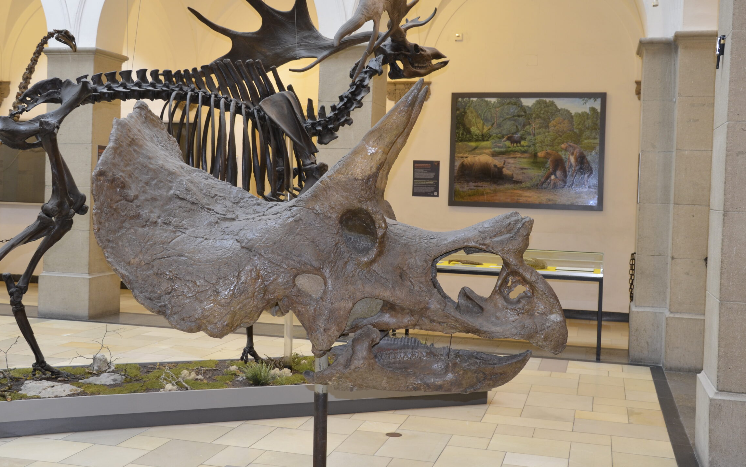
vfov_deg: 30.1
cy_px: 205
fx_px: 865
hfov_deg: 46.6
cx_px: 367
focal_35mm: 43
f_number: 7.1
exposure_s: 1/8
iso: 320
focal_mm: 25
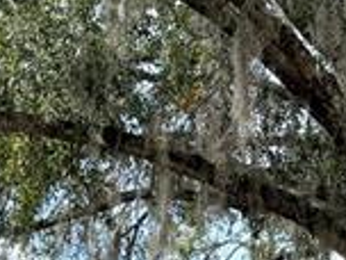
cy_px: 853
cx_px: 155
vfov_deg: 7.7
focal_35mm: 162
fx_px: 1619
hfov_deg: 12.2
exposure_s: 1/2232
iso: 100
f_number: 1.78
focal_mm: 6.76
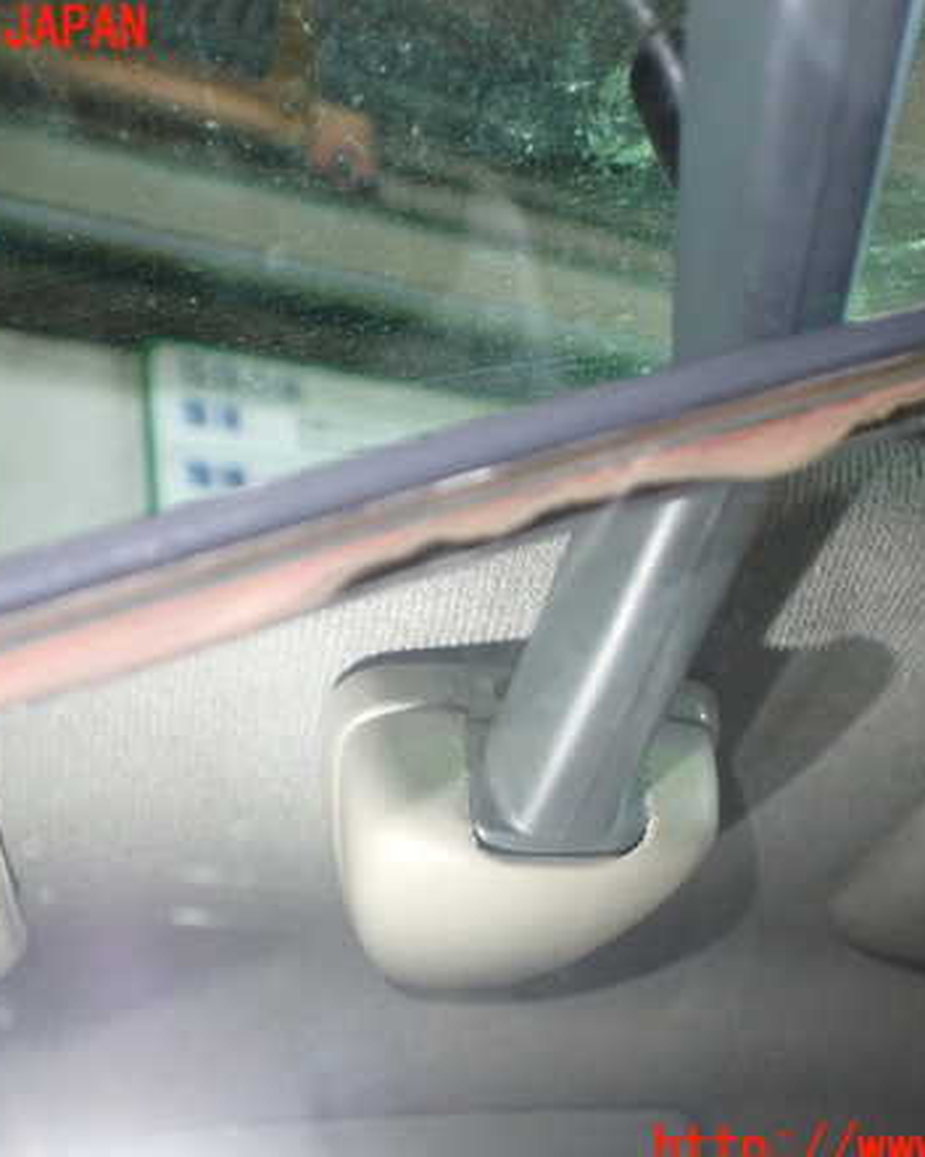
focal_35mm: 40
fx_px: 1369
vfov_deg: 45.8
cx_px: 459
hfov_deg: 37.3
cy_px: 590
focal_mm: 5.4
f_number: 2.3
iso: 800
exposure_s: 1/80
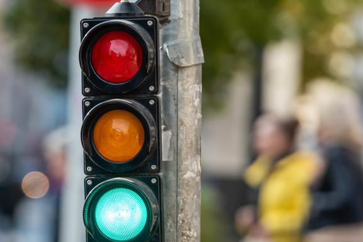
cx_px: -35
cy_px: 204
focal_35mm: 632
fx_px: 6374
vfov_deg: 2.2
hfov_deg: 3.3
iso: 250
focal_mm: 190
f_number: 4
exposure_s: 1/1000
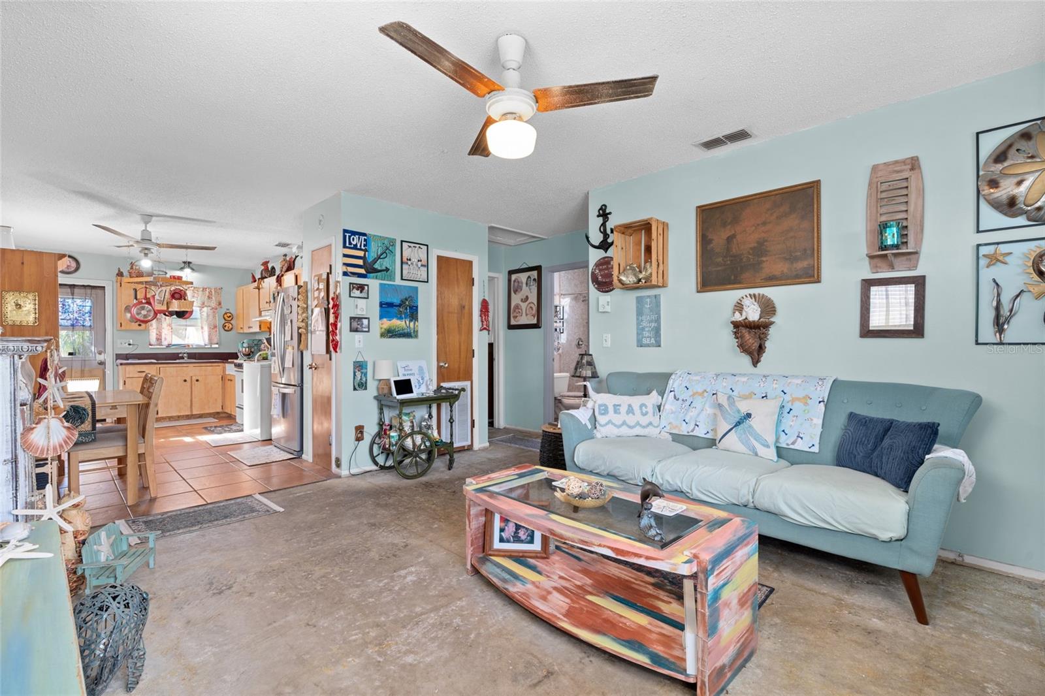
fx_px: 464
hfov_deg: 96.7
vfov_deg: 73.7
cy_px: 348
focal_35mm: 16
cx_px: 522
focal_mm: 16
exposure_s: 2
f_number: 9
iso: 250
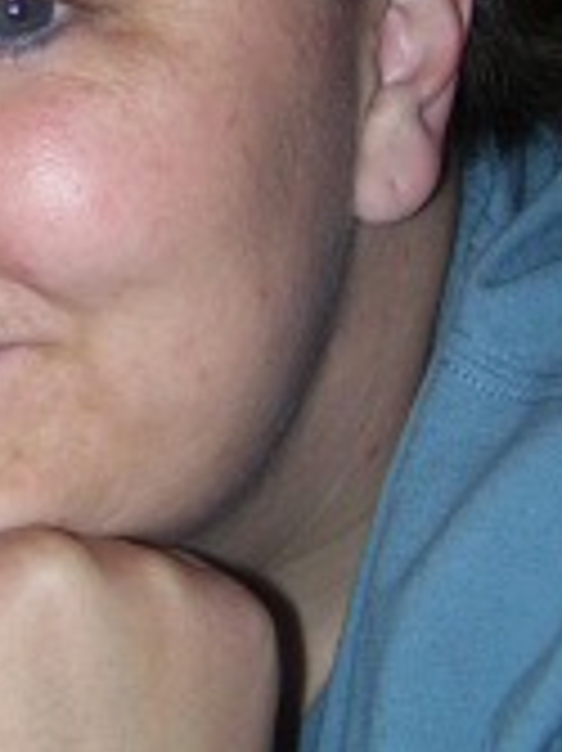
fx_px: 2102
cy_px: 117
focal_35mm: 97
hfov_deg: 14.8
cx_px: -70
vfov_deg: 20.0
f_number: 2.7
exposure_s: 1/60
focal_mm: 6
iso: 80
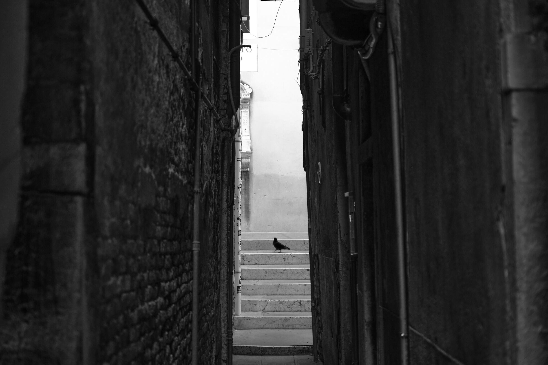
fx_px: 1339
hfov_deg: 23.1
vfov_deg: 15.5
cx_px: 274
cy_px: 182
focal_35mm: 88
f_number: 4
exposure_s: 1/30
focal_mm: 58.6
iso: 200
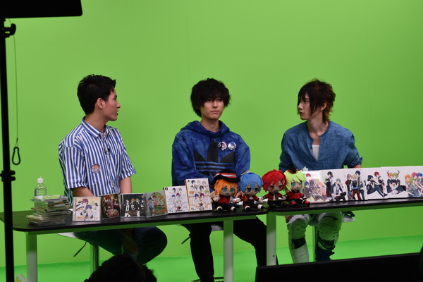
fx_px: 969
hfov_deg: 24.6
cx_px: 212
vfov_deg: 16.6
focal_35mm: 82
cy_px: 141
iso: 400
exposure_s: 1/160
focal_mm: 55
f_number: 6.3
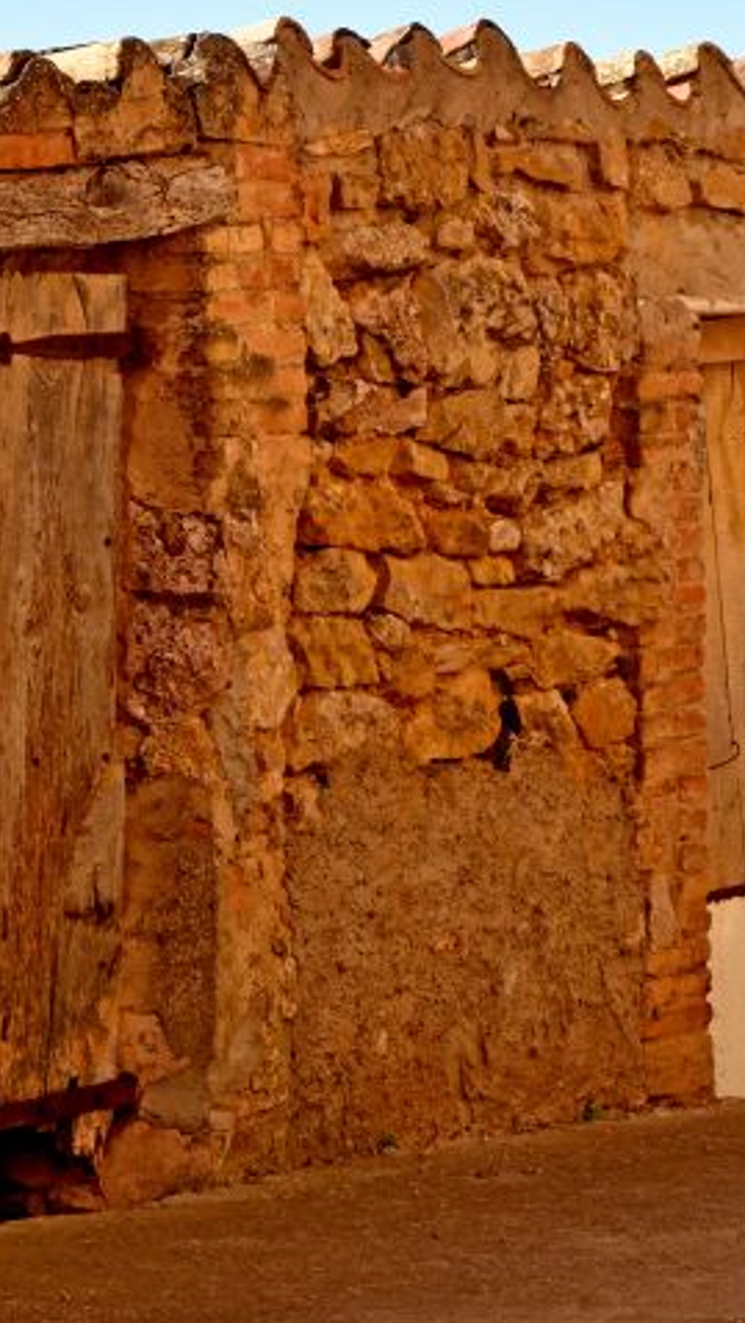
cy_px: 393
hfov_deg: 6.9
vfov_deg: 12.3
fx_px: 6144
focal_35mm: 175
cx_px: 883
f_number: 16
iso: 500
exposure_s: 1/250
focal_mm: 52
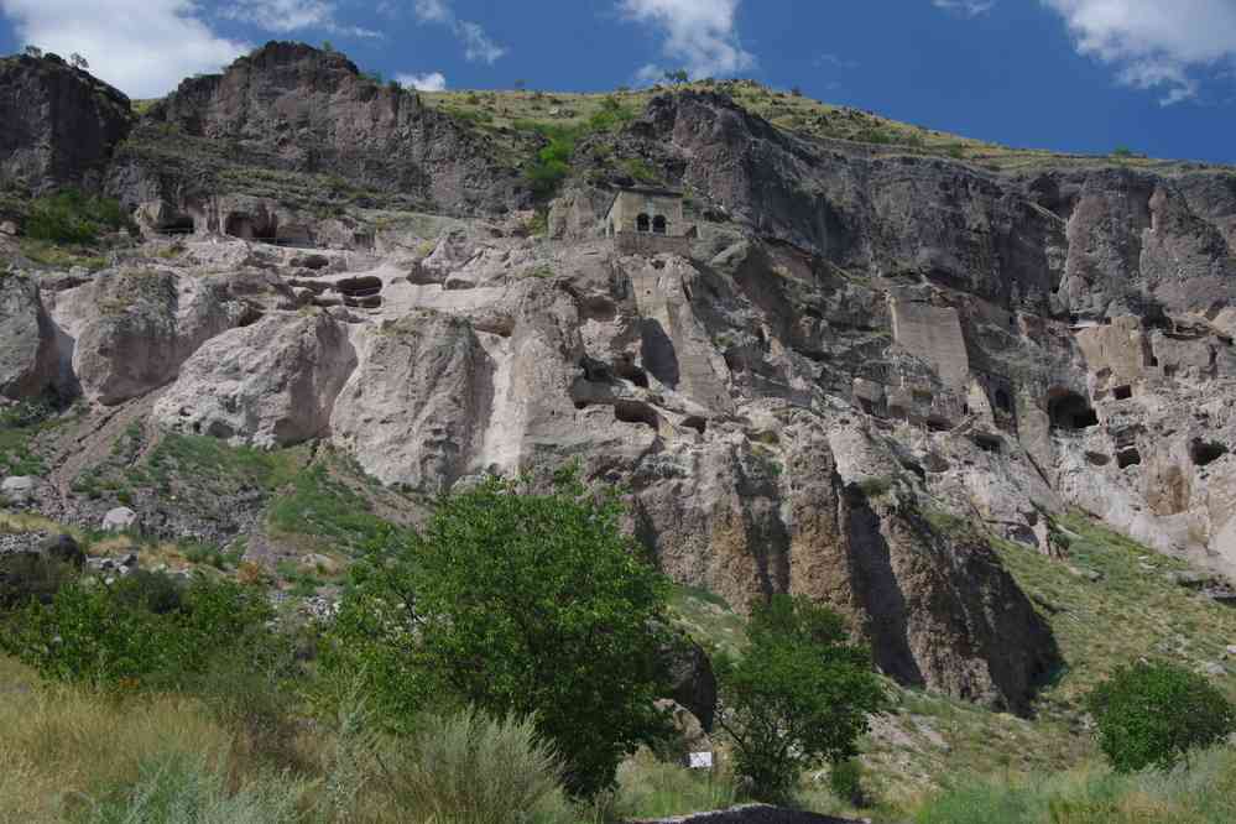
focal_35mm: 49
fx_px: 1682
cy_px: 412
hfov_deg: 40.3
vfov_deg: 27.5
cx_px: 618
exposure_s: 1/80
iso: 200
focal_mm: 32.5
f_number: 11
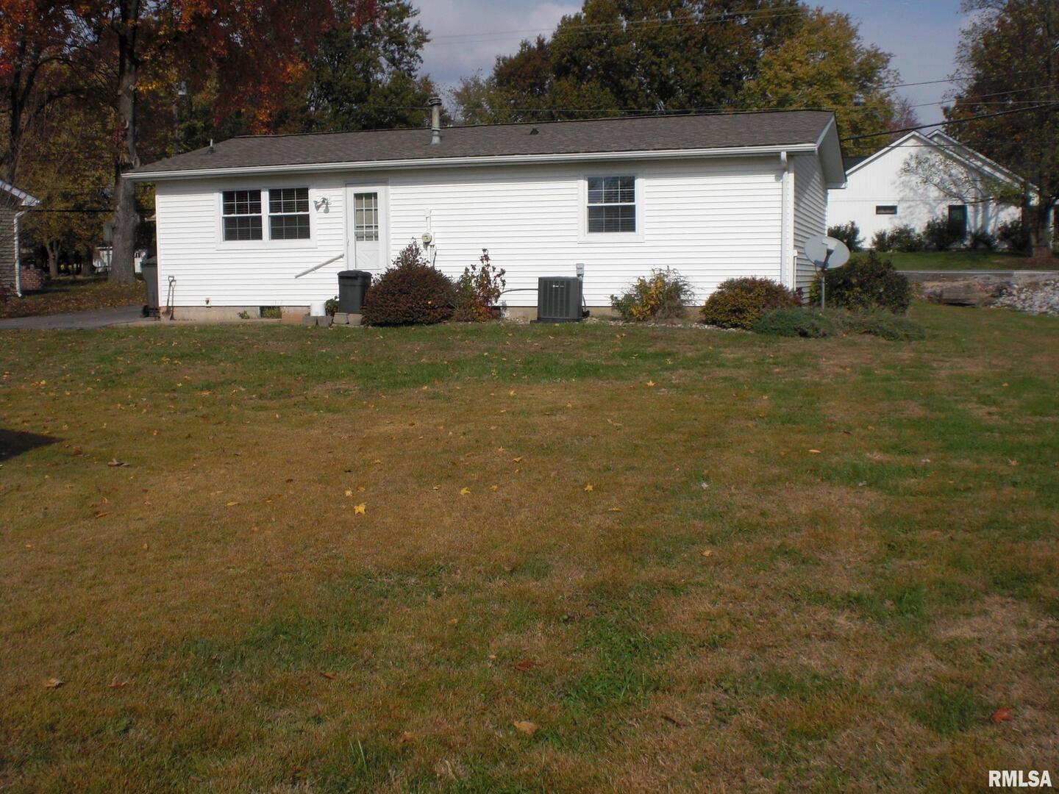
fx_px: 1163
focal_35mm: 38
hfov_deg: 49.0
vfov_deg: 37.7
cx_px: 530
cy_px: 397
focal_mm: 6.3
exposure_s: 1/800
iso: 64
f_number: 5.6
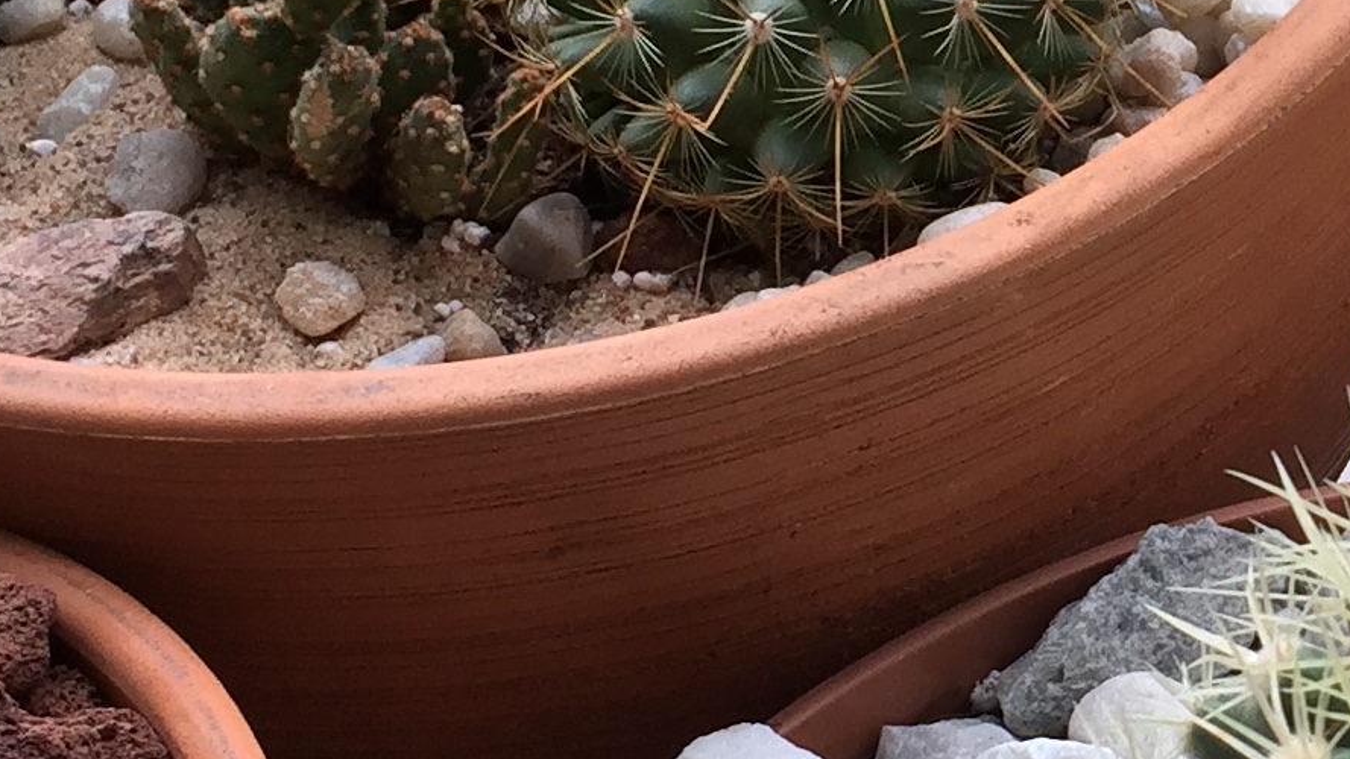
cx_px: 1389
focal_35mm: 116
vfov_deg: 10.4
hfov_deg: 18.0
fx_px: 4152
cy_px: 287
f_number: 2.2
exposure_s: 1/30
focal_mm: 4.15
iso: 50
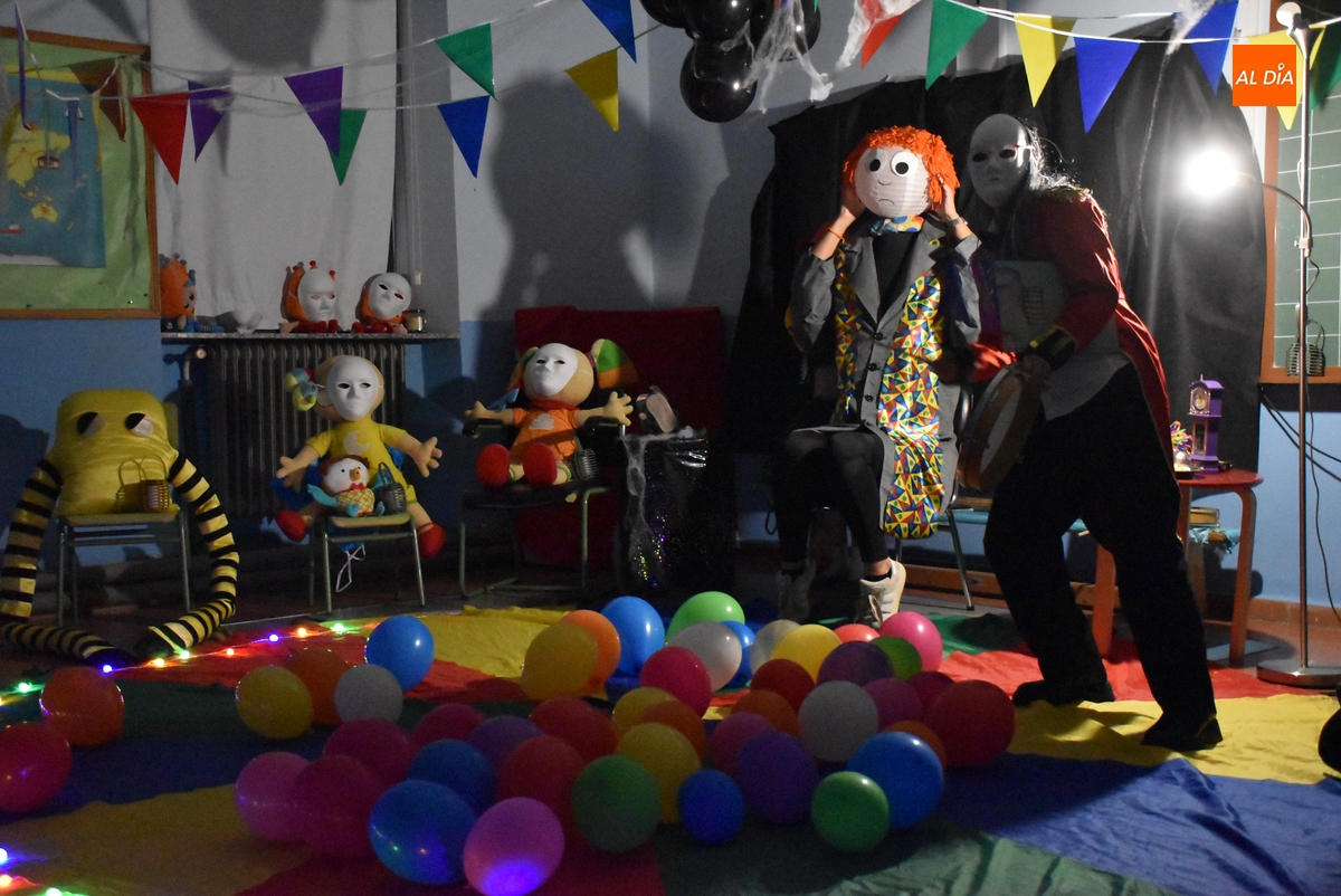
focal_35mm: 40
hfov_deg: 47.9
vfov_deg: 33.1
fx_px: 1510
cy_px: 448
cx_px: 670
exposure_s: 1/60
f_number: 4
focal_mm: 27
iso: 11400
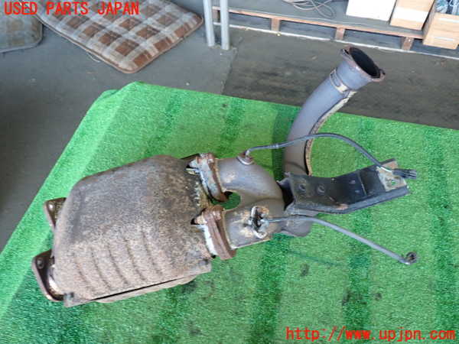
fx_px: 398
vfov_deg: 46.8
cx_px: 230
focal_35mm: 30
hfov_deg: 60.0
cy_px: 172
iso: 250
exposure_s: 1/30
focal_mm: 5.4
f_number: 2.3
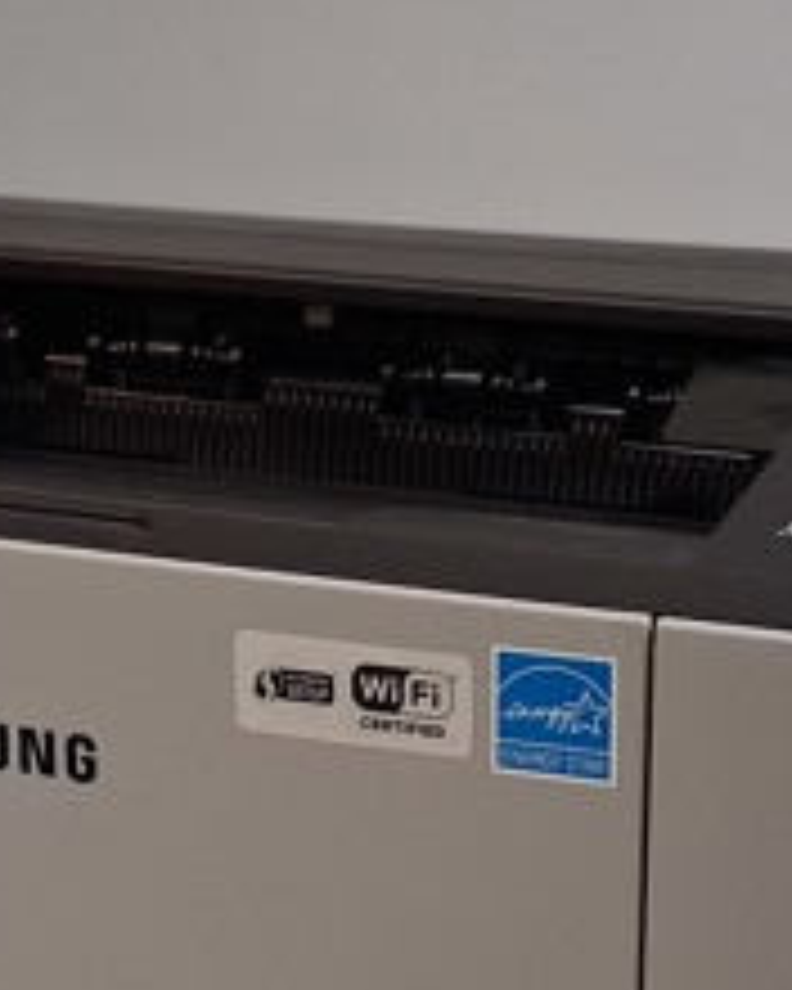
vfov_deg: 19.7
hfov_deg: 16.0
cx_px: 477
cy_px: 828
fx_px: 2813
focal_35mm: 96
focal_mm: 4
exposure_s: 1/100
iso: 500
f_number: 1.8
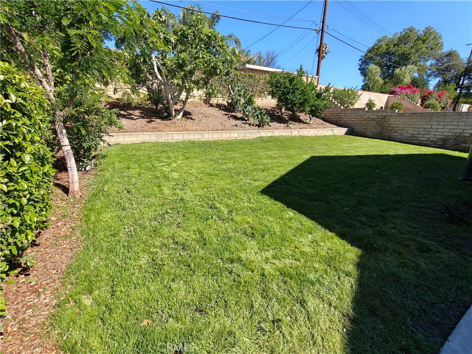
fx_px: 205
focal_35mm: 15
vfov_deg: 81.7
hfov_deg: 98.2
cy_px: 177
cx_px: 236
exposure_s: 1/301
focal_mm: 2.3
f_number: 2
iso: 80
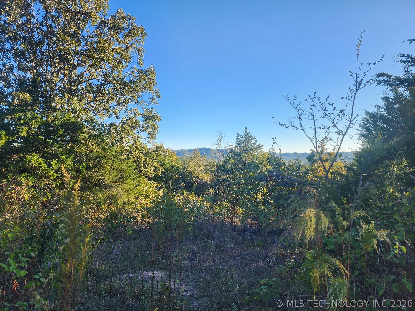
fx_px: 276
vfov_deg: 58.9
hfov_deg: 73.9
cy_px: 156
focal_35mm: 23
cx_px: 208
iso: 12
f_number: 1.8
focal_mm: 6.4
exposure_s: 1/302
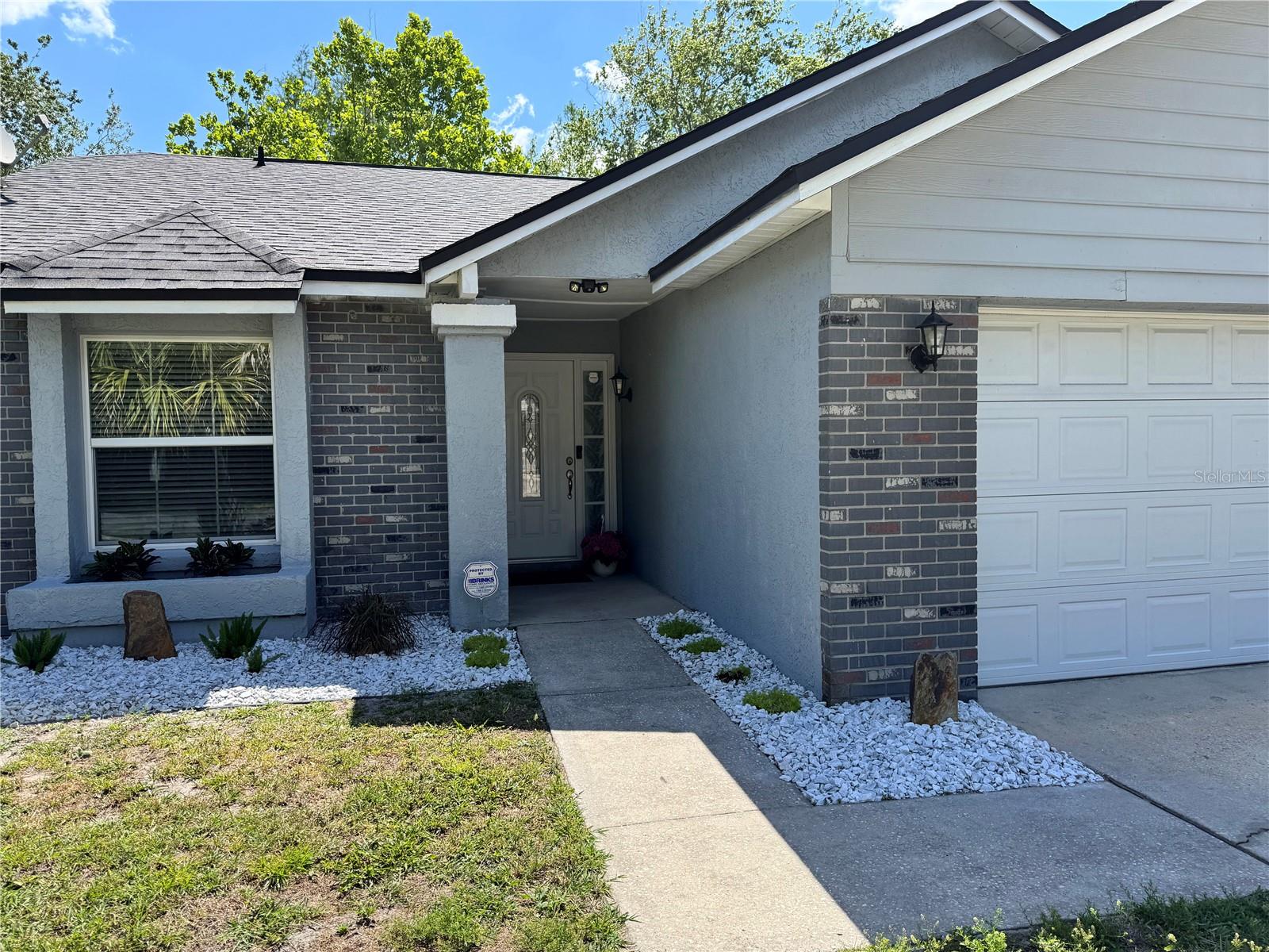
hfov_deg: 71.6
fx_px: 880
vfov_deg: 56.8
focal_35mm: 24
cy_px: 476
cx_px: 634
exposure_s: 1/1980
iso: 80
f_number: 1.78
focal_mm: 6.76
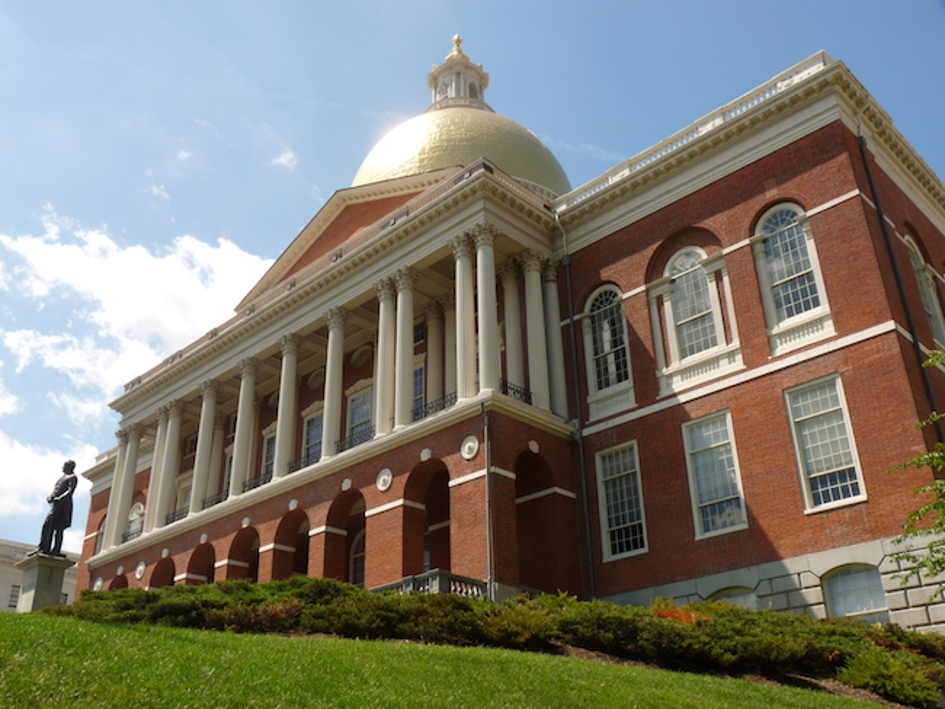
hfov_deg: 53.9
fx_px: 929
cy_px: 354
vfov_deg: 41.8
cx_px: 472
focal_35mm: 34
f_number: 5.6
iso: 100
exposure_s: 1/320
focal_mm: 6
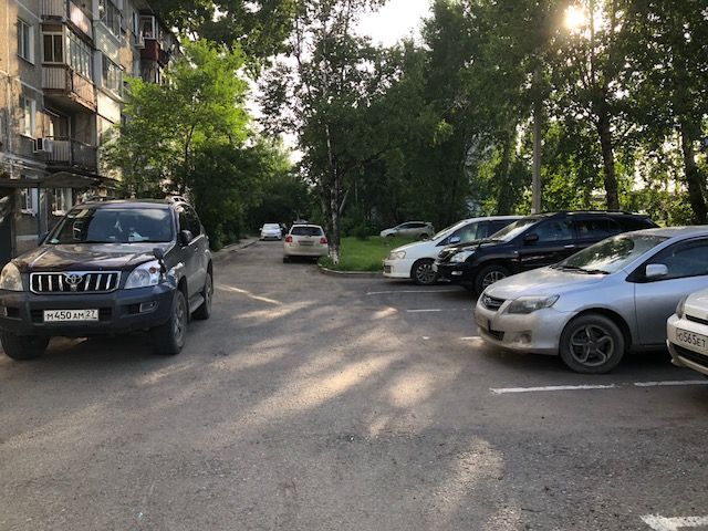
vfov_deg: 49.7
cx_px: 354
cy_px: 266
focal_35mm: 28
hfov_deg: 63.4
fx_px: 573
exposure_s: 1/287
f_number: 1.8
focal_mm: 4
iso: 20
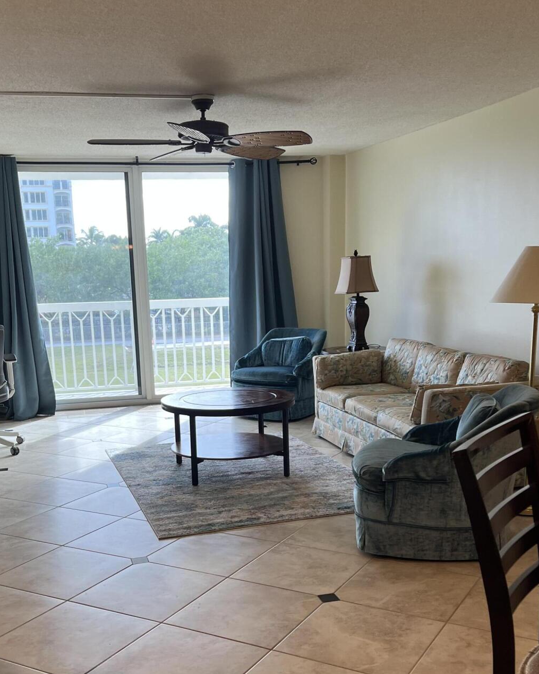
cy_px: 438
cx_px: 243
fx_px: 798
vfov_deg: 45.2
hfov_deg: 37.3
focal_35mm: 40
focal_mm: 5.7
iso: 64
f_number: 1.5
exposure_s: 1/120
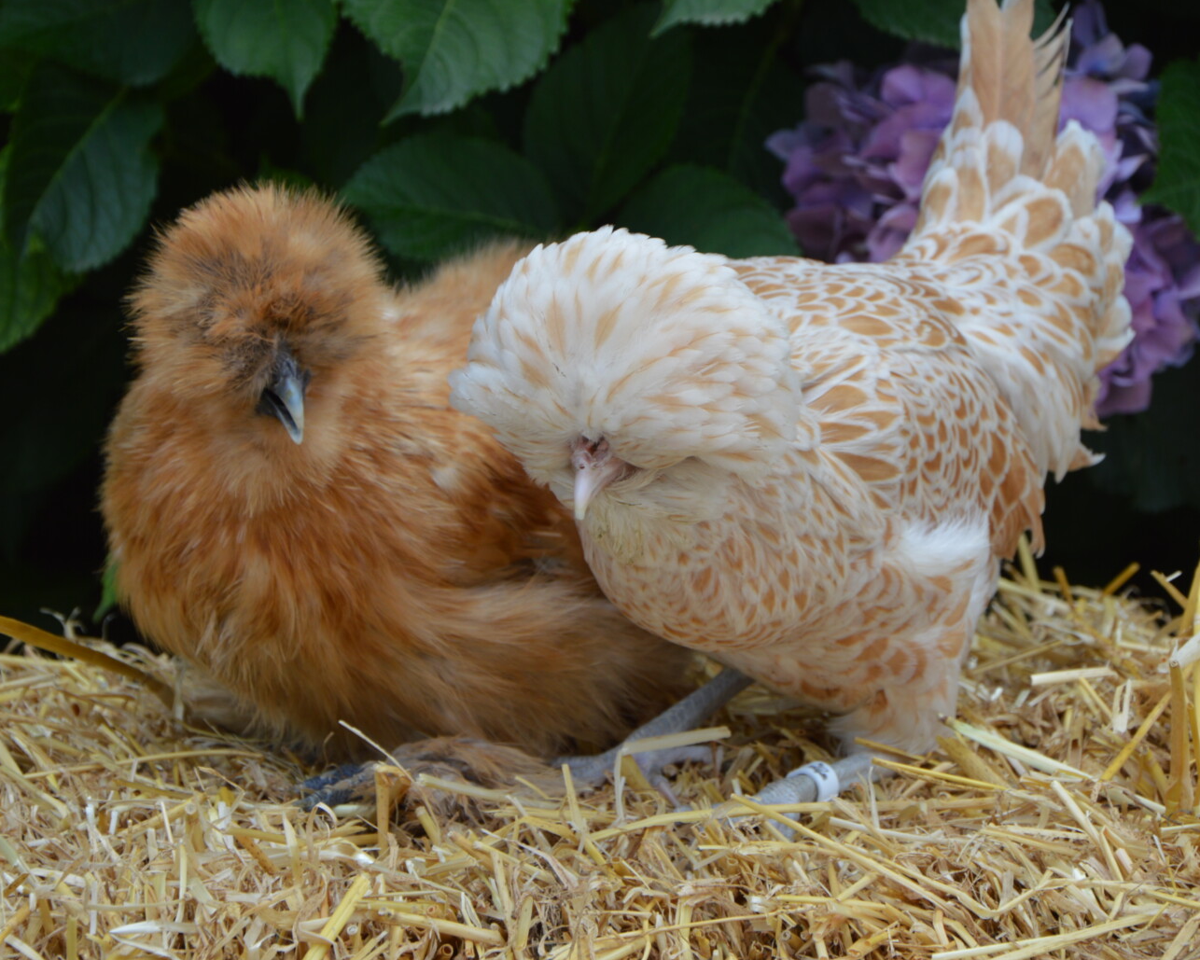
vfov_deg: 9.2
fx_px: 5967
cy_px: 377
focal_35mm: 168
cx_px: 620
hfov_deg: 11.5
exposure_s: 1/160
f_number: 6.3
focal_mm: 80
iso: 100
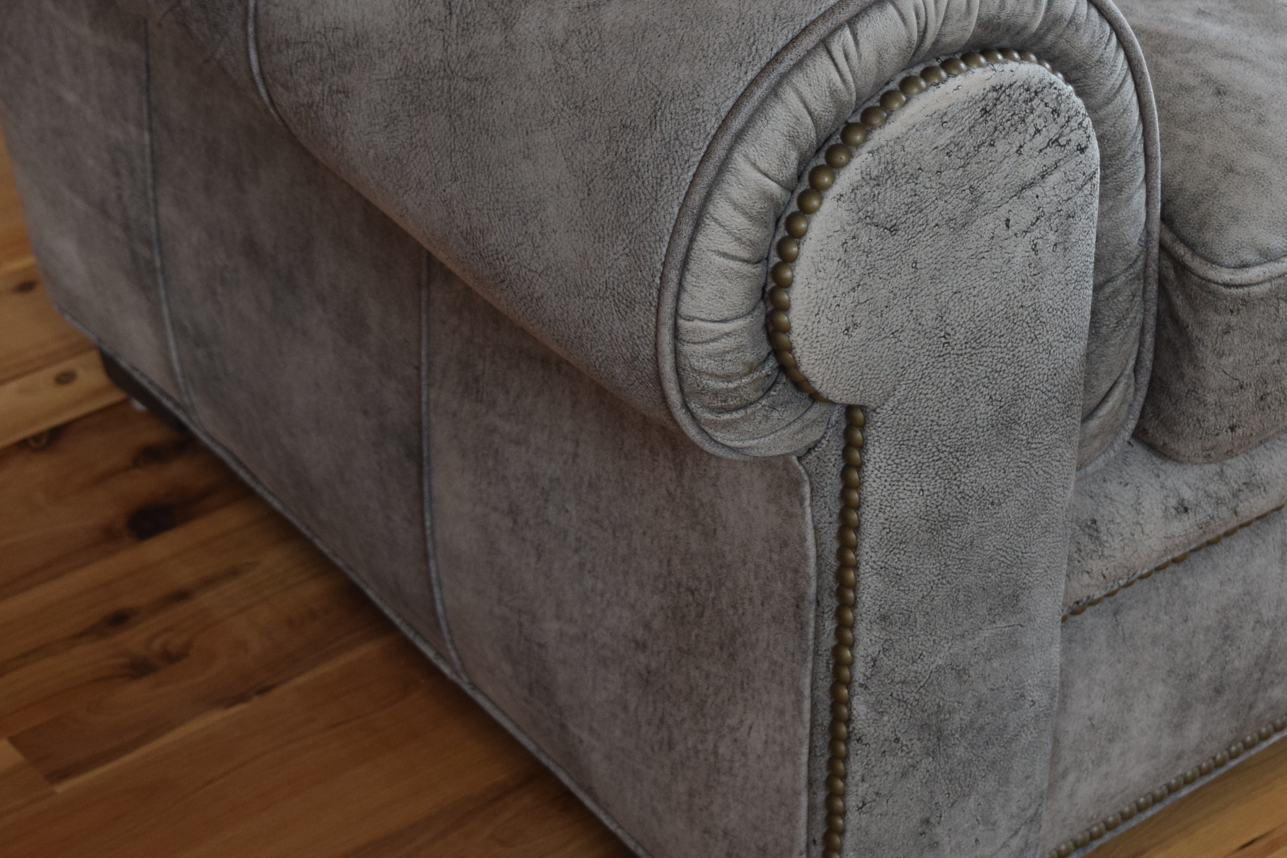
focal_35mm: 107
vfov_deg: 12.8
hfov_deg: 19.1
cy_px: 352
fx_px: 3818
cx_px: 826
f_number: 5
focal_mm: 45
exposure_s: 1/60
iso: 900
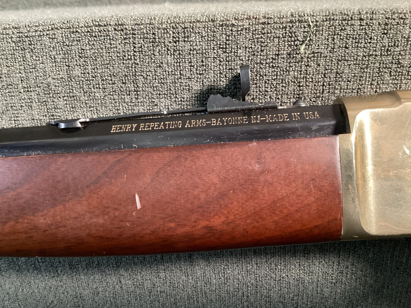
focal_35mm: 31
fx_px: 368
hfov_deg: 58.3
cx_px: 206
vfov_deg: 45.4
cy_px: 154
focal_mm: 3.3
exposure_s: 1/30
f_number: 2.4
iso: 400
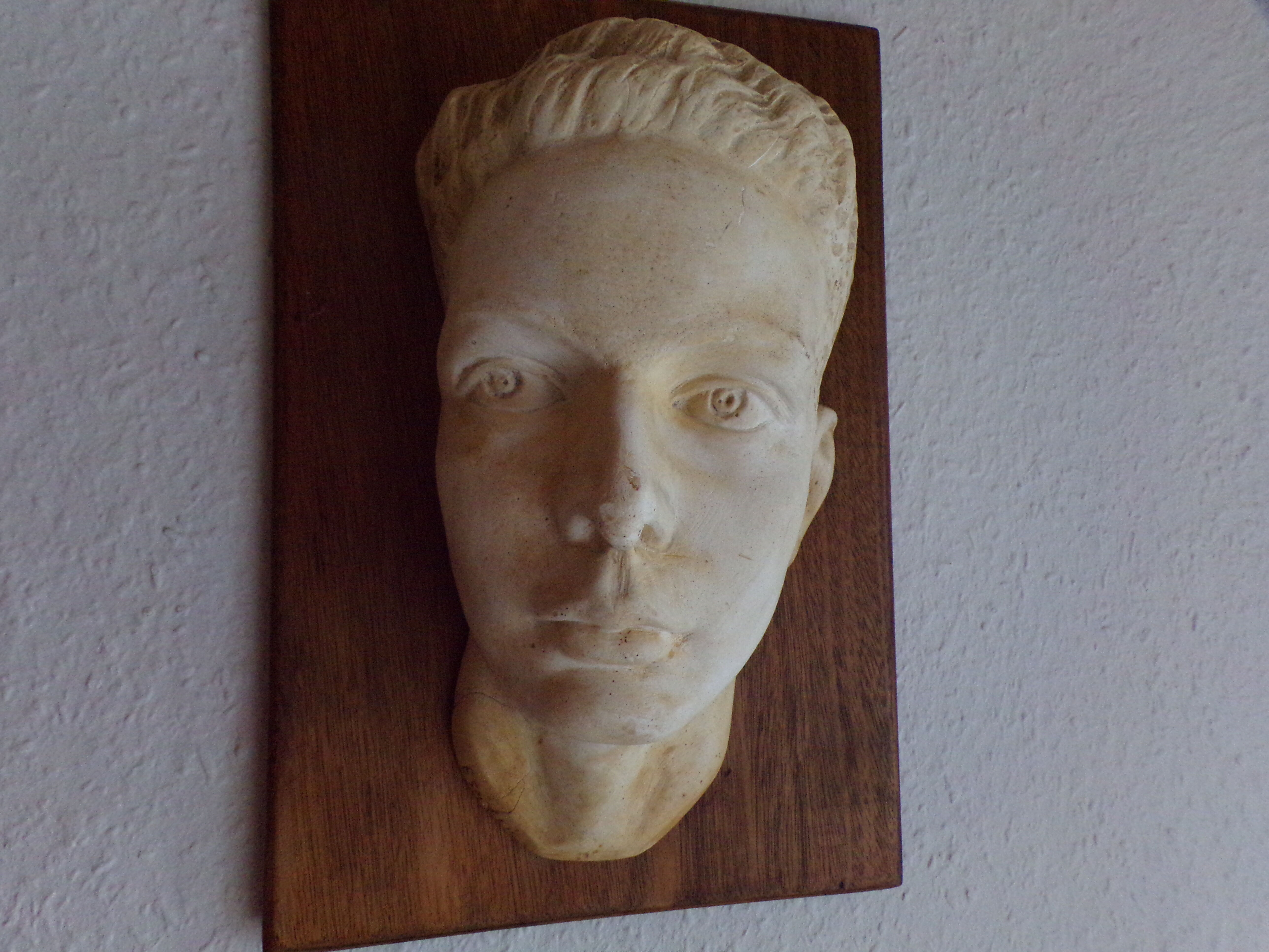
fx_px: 880
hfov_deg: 71.6
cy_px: 476
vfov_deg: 56.8
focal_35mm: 24
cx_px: 634
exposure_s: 1/60
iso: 527
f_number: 3
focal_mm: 4.3
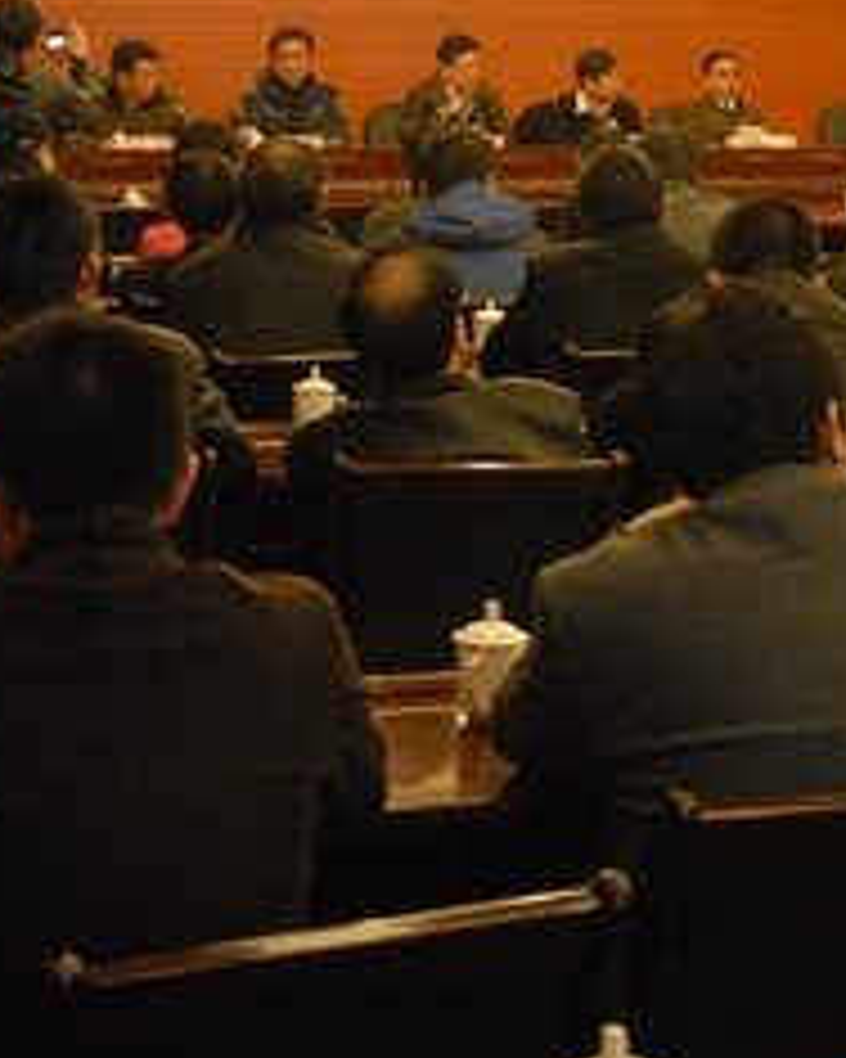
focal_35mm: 84
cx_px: 770
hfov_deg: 18.0
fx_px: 2629
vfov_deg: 22.7
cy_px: 358
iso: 1400
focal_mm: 28
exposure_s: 1/30
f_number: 4
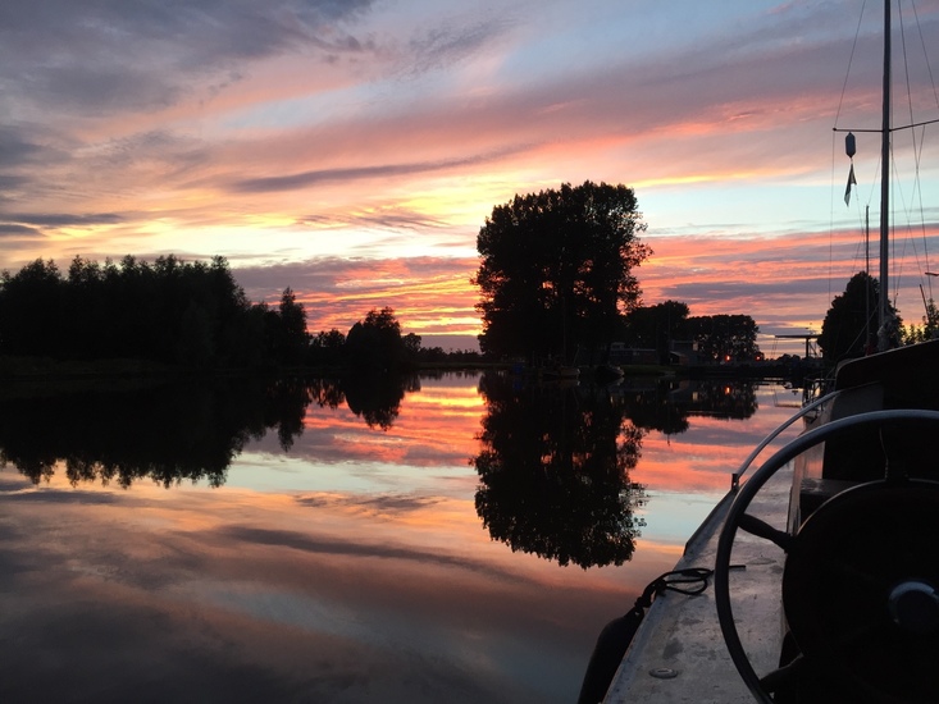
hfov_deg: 61.7
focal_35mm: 29
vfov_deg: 48.2
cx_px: 470
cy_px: 352
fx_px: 787
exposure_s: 1/100
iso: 50
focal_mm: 4.15
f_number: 2.2
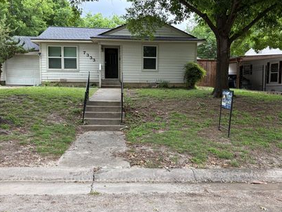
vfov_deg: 44.2
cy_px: 105
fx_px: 261
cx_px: 149
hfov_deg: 56.8
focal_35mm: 32
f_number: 1.6
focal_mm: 5.96
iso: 64
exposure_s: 1/485
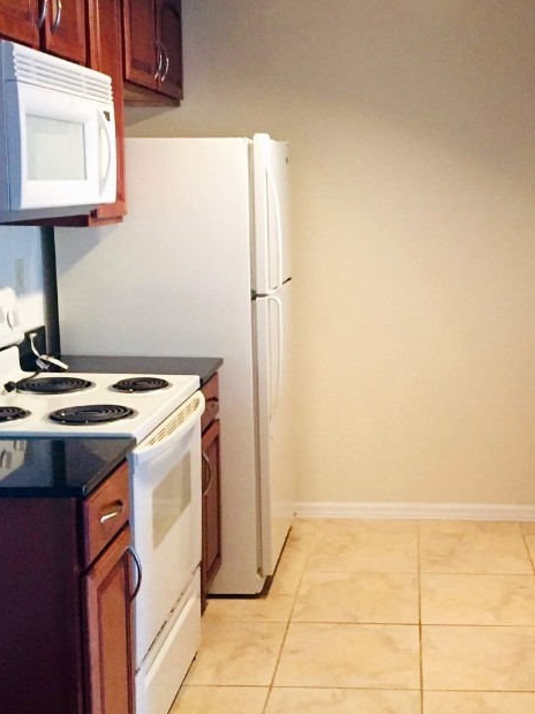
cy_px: 341
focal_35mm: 48
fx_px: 989
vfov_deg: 39.7
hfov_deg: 29.8
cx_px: 393
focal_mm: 4.15
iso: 250
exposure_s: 1/15
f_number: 2.2
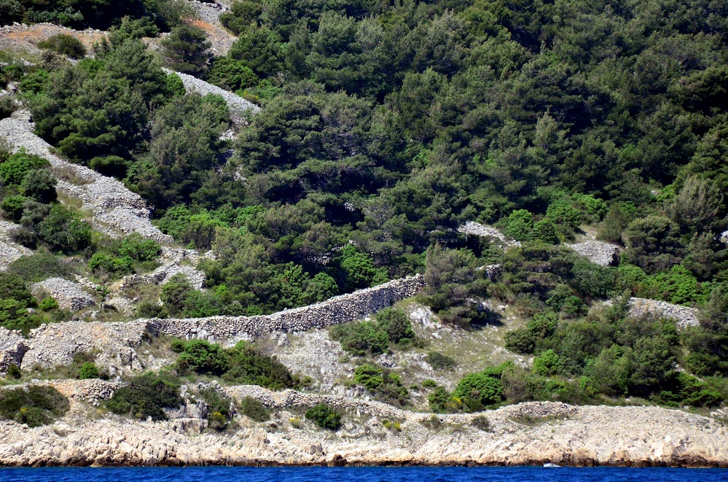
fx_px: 9078
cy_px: 241
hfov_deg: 4.6
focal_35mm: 450
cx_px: 364
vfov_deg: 3.0
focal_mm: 300
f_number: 5.6
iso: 2200
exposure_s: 1/8000
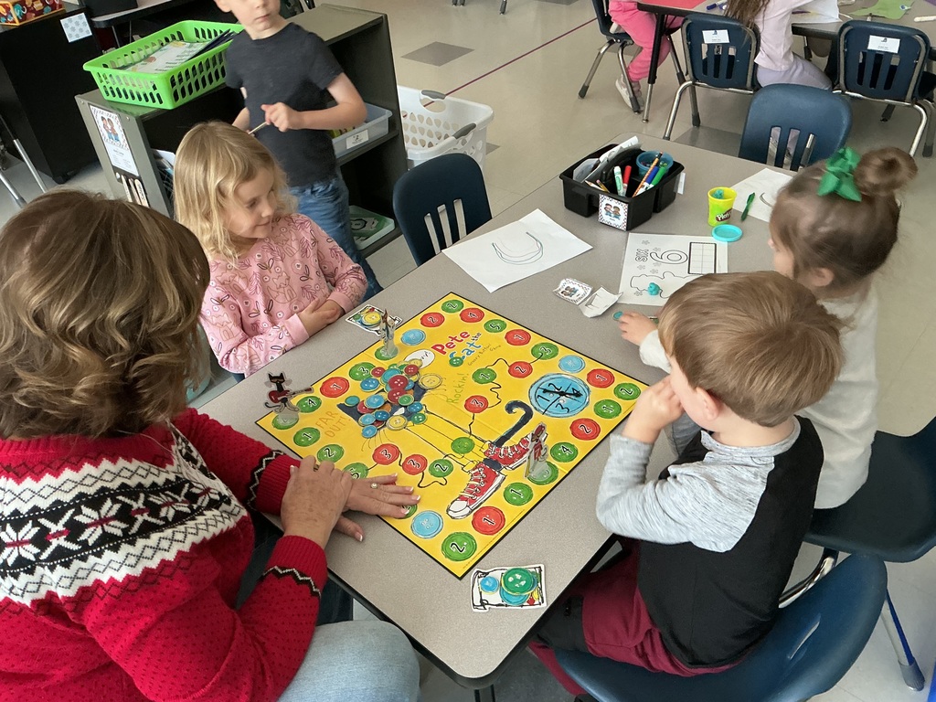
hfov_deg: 61.7
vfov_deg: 48.2
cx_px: 468
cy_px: 351
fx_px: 784
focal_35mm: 29
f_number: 1.8
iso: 125
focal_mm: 3
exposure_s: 1/60
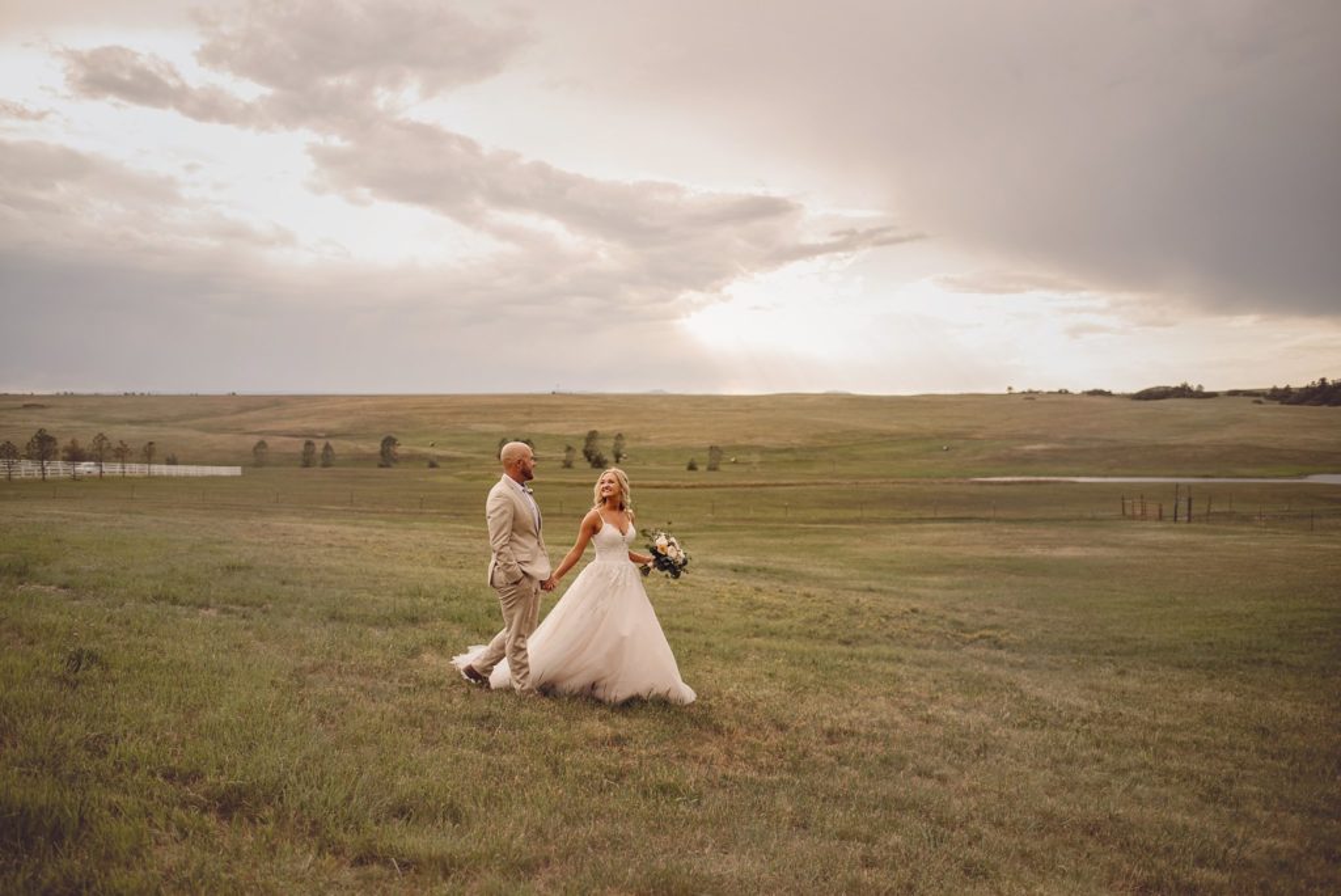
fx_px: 1304
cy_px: 448
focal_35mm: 35
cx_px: 670
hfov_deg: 54.4
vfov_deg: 37.9
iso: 200
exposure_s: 1/1250
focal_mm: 35
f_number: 2.2
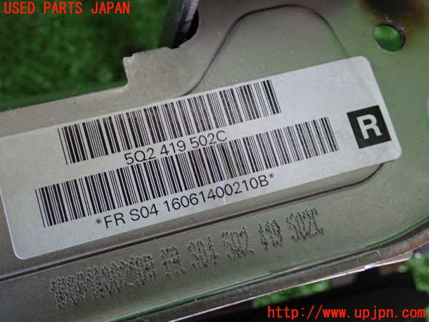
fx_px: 669
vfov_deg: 27.0
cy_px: 161
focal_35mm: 54
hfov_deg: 35.5
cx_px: 214
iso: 640
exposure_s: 1/50
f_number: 3.3
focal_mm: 9.65
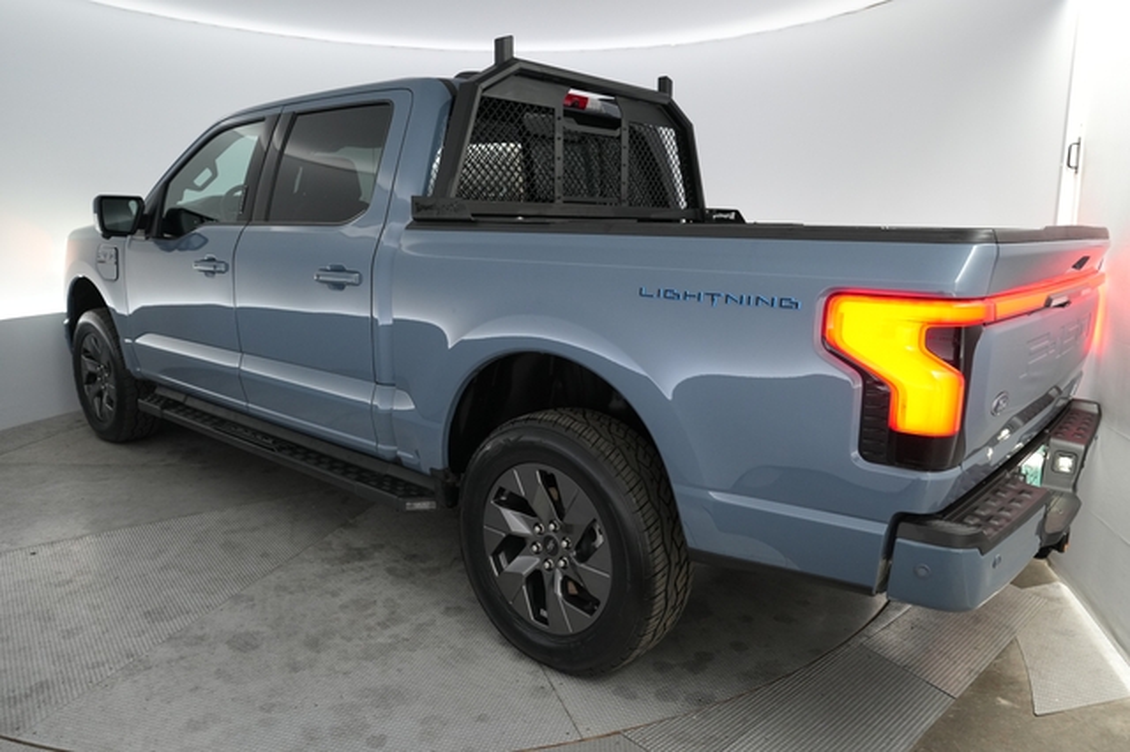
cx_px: 565
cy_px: 376
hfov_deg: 71.5
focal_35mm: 25
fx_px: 784
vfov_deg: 51.2
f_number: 2.8
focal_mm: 25
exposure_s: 1/160
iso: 2000
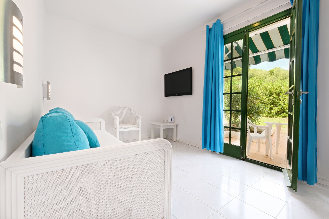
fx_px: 137
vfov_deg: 77.3
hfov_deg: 100.4
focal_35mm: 15
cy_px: 110
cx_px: 164
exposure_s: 1/4
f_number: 13
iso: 800
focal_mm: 10
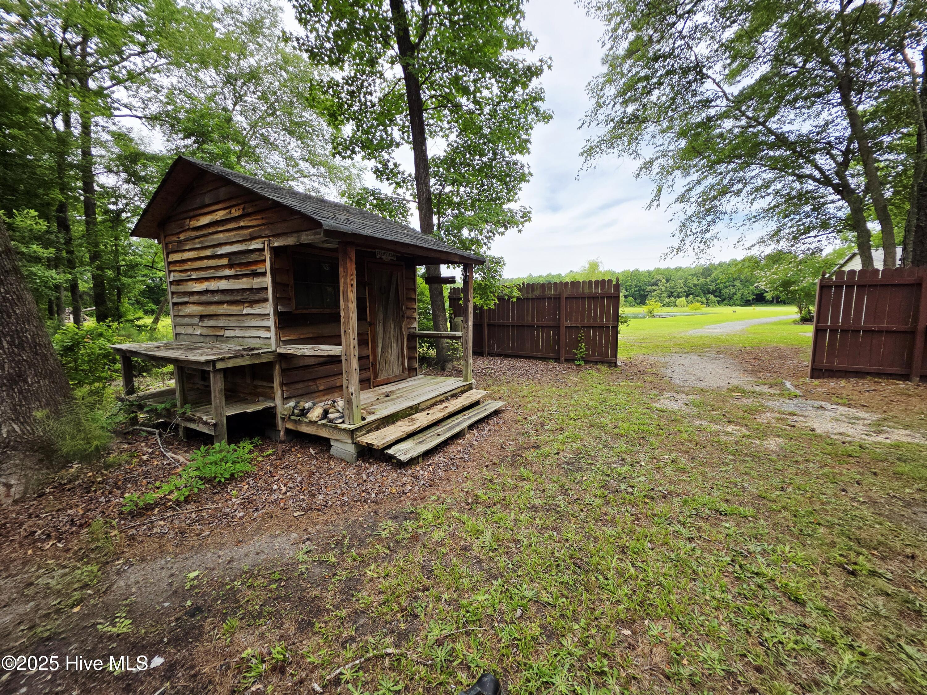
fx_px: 348
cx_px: 464
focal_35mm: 13
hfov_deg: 106.2
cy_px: 348
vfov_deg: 89.9
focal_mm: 2.2
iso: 40
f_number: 1.9
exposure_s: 1/1111
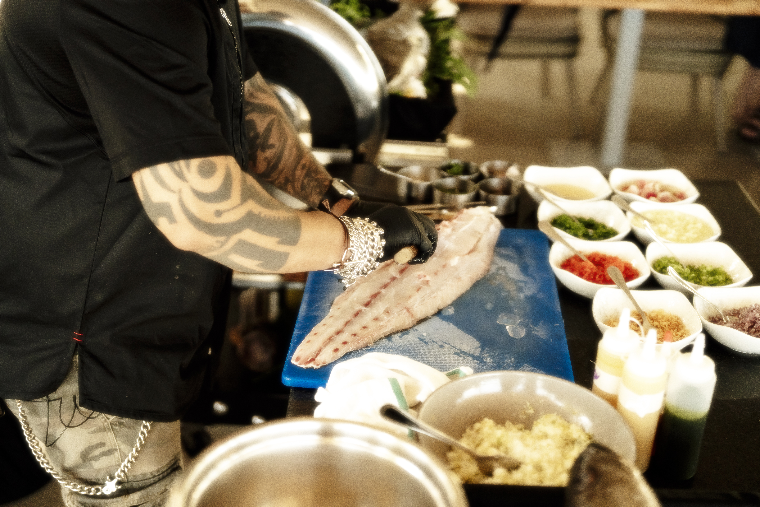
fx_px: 1055
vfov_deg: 27.0
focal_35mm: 50
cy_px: 254
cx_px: 380
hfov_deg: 39.6
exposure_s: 1/8000
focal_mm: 50
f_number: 1.8
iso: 4000
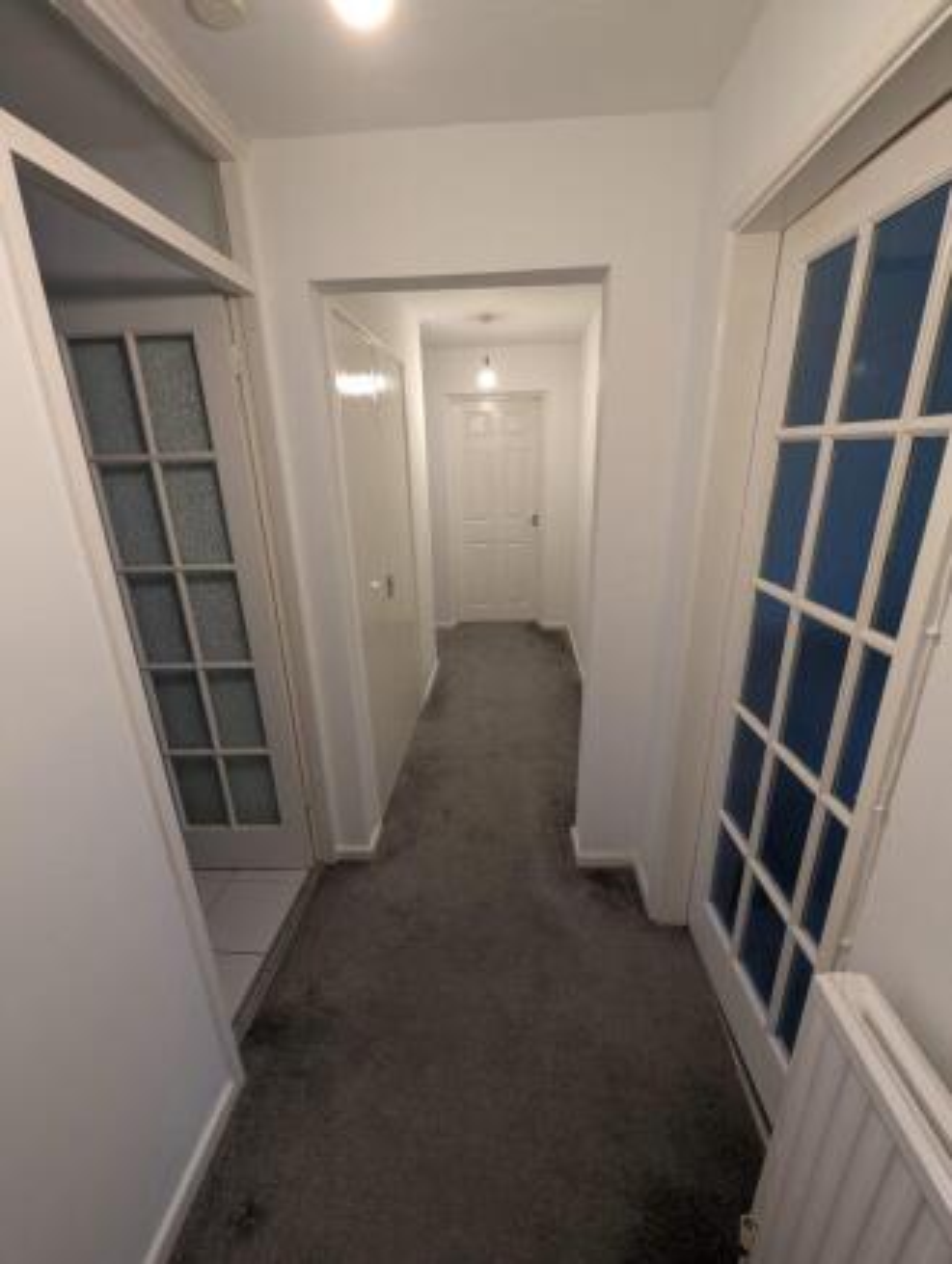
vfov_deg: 106.1
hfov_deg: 90.1
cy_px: 632
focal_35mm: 13
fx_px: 476
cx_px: 476
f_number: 2.2
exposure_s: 1/43
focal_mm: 1.95
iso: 61
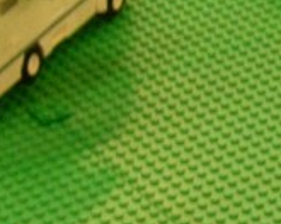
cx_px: 470
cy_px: 300
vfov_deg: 5.7
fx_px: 2245
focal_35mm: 270
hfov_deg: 7.0
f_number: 2.8
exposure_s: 1/11.9
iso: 200
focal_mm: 7.8
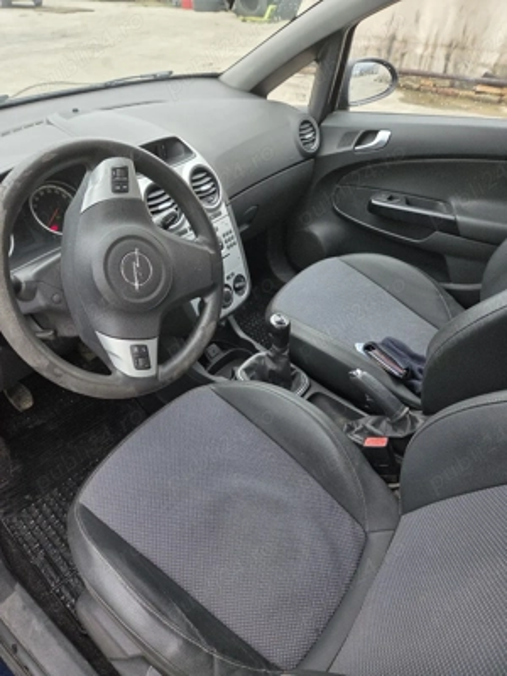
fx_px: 449
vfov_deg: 73.9
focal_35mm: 23
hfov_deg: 58.9
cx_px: 254
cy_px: 338
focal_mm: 5.4
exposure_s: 1/182
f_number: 1.8
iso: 50
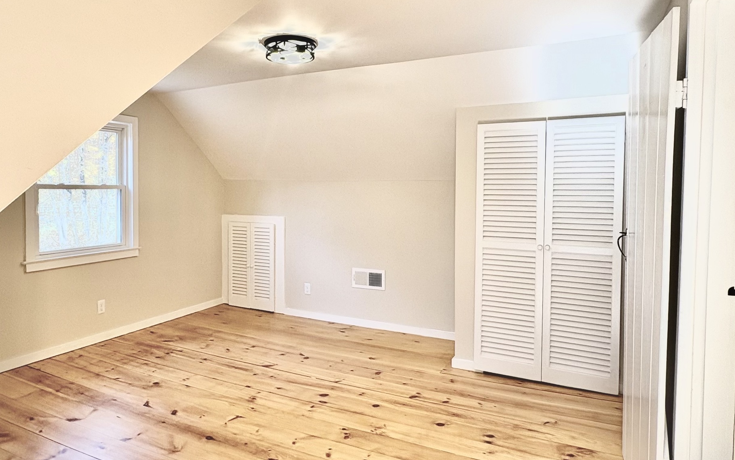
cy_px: 204
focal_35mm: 25
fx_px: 501
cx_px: 316
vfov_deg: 49.2
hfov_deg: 72.2
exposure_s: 1/128
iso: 64
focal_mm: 2.22
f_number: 2.2
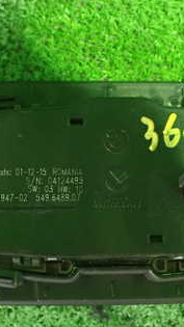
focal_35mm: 85
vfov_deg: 25.0
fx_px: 738
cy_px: 180
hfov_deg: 14.2
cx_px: 108
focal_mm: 7.31
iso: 800
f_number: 2.8
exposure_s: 1/13
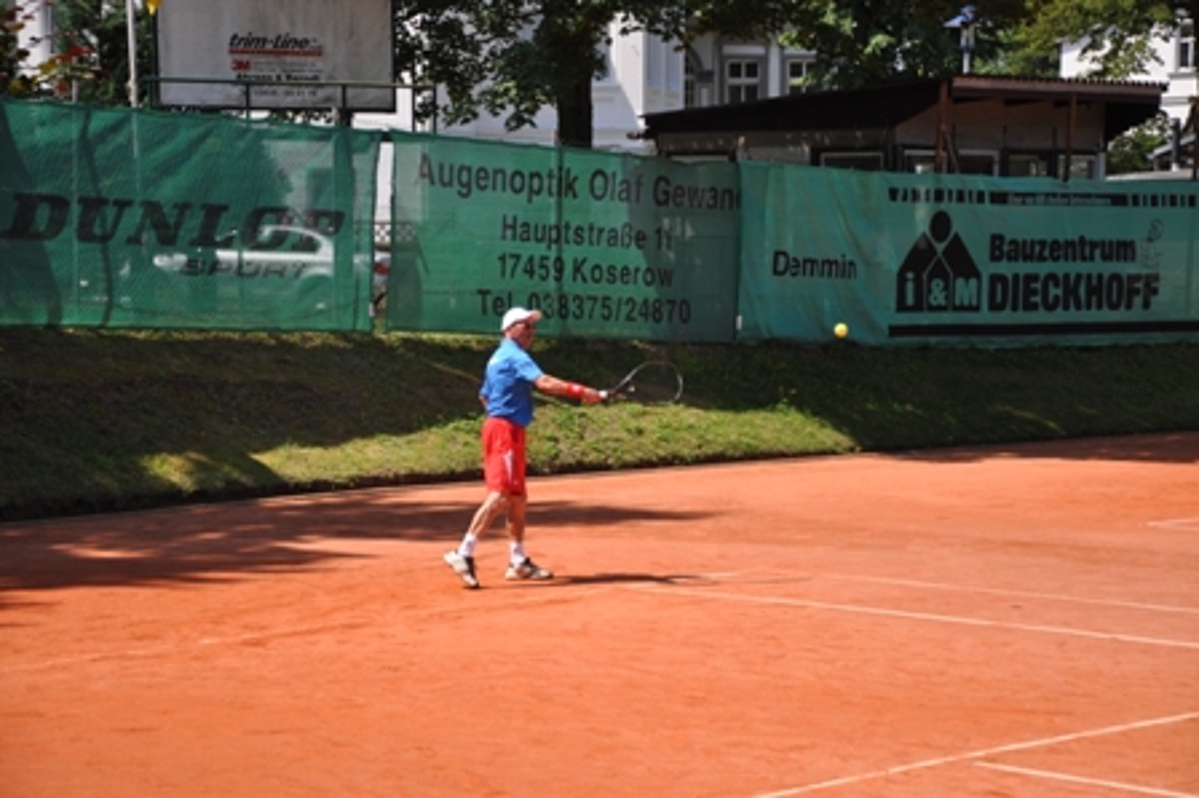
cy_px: 399
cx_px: 600
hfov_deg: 20.6
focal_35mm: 99
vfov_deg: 13.8
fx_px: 3295
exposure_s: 1/1600
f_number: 5.6
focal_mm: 66
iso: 400
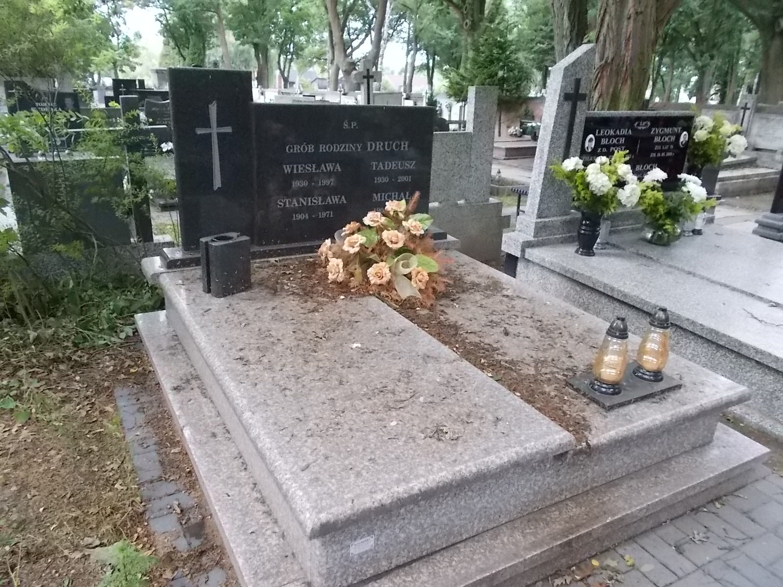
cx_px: 392
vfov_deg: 53.1
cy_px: 294
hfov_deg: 67.3
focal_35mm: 26
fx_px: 588
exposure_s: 1/250
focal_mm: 4.6
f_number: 3.2
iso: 400
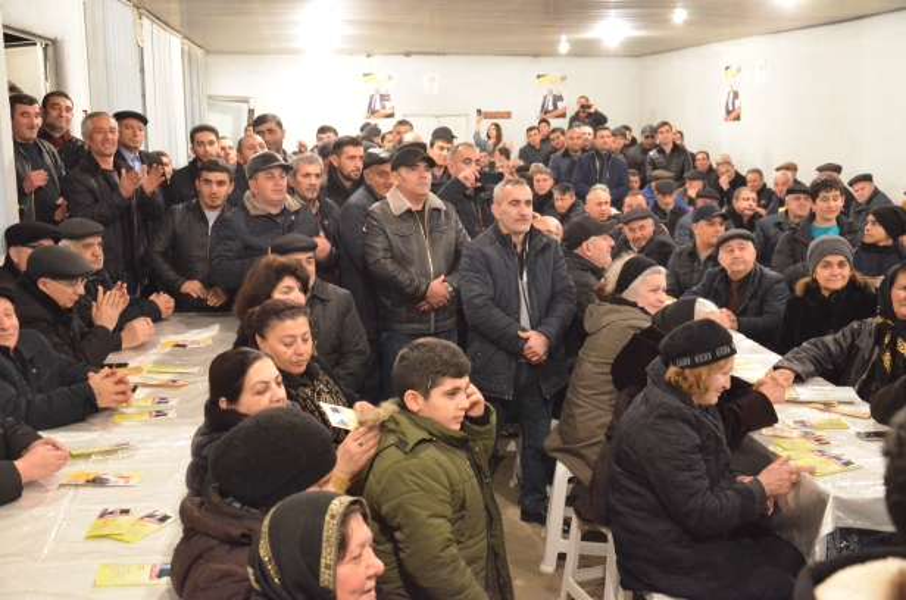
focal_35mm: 39
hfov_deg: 49.6
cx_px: 453
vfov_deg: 34.1
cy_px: 300
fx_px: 979
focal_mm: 26
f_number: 4
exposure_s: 1/60
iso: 6400
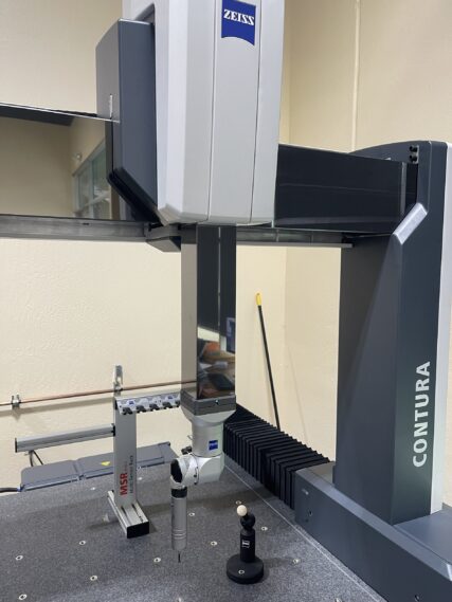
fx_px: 452
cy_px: 301
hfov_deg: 53.1
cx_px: 226
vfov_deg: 67.3
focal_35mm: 26
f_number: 1.6
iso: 125
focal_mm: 5.1
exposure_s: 1/84
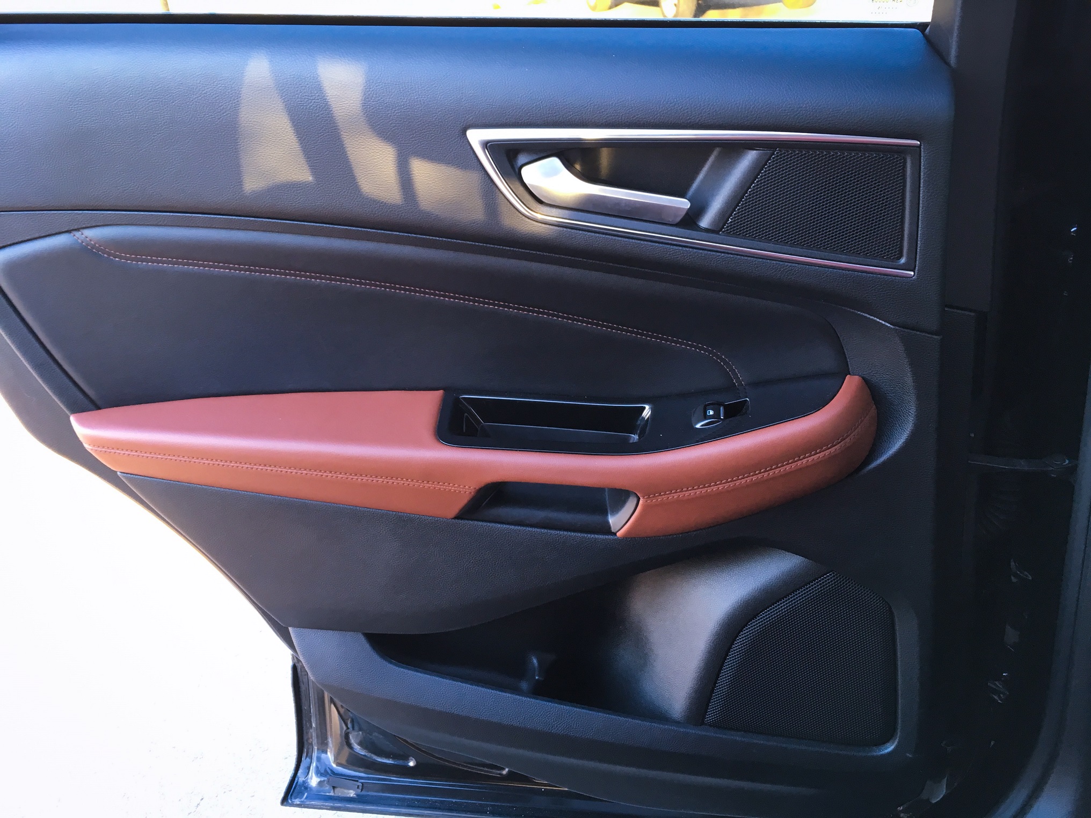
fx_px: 914
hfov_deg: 61.7
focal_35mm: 29
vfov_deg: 48.2
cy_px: 409
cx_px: 546
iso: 64
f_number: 2.2
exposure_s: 1/33
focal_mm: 4.15
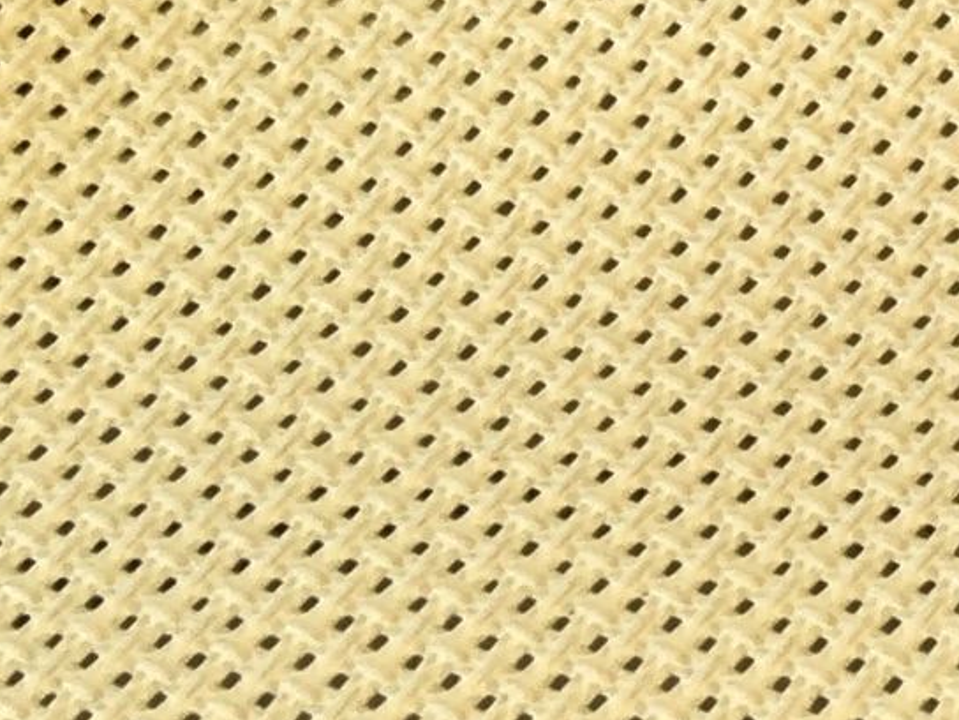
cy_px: -1264
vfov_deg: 6.4
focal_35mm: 215
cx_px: 2933
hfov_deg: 7.9
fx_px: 5956
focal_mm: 4.15
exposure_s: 1/123
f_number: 2.2
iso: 25
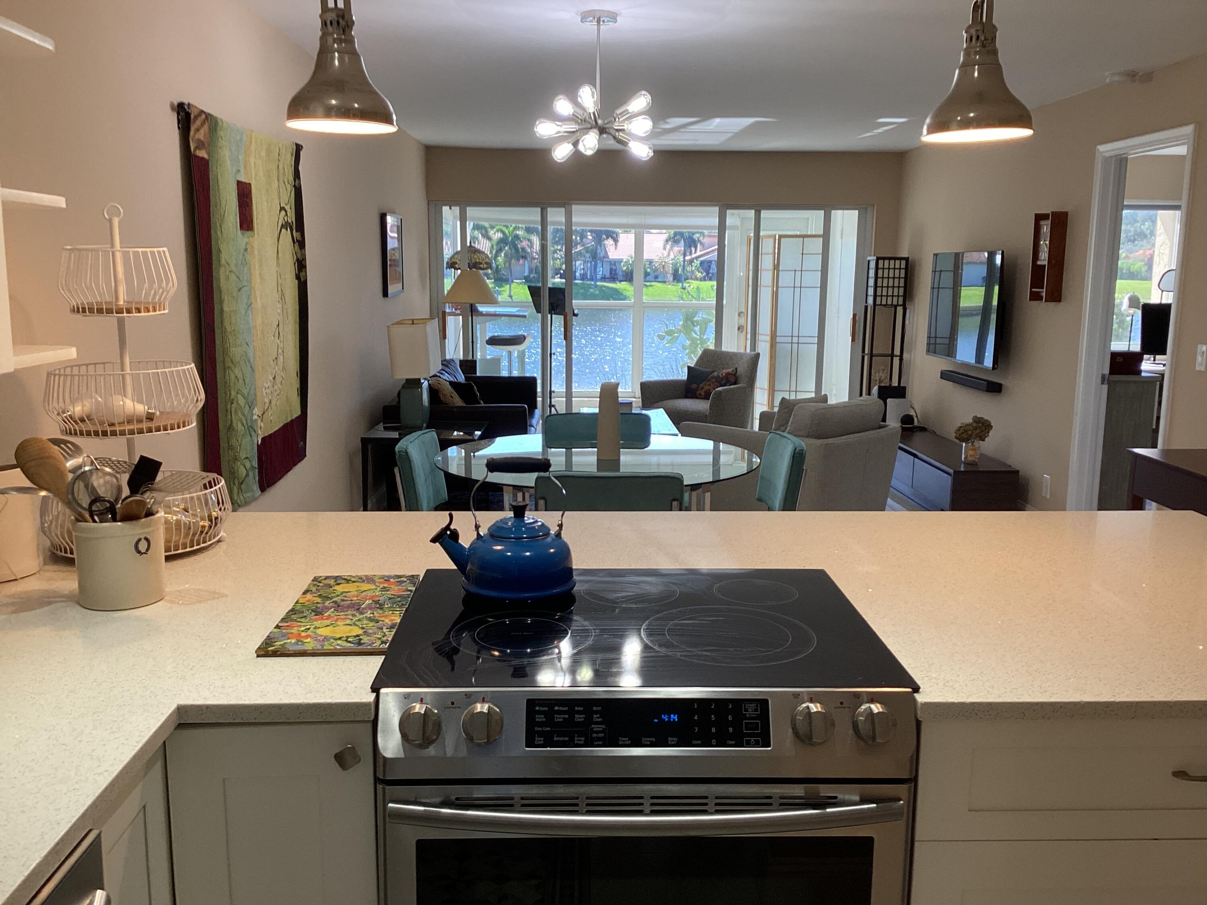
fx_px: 1081
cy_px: 452
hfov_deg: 58.4
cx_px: 604
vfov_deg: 45.4
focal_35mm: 31
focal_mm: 3.3
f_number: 2.4
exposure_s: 1/120
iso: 64
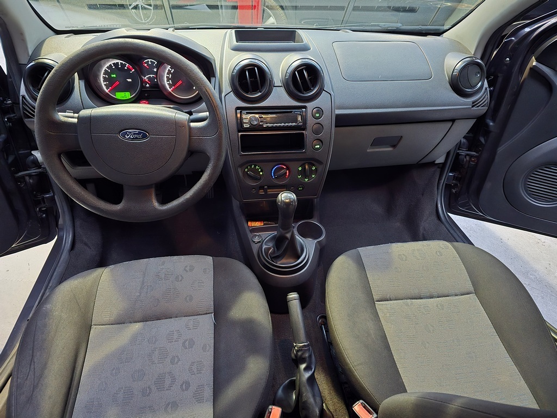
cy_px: 209
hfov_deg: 73.9
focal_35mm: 23
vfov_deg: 58.9
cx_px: 278
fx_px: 370
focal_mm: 6.3
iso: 2500
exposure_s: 1/30
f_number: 1.7
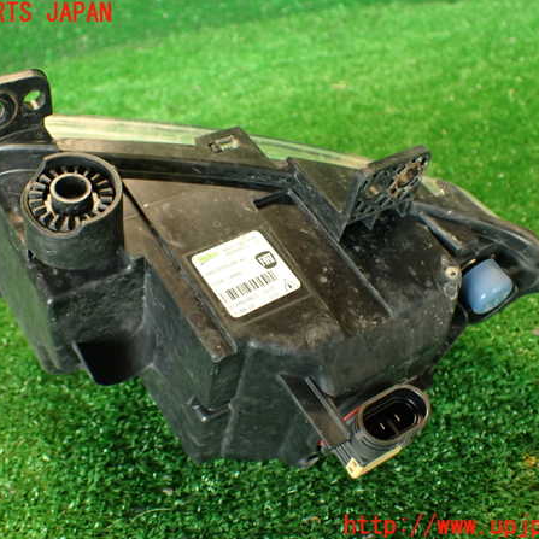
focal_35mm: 38
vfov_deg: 43.9
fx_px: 669
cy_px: 270
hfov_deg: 43.8
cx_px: 254
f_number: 2.4
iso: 320
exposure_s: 1/30
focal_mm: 5.79
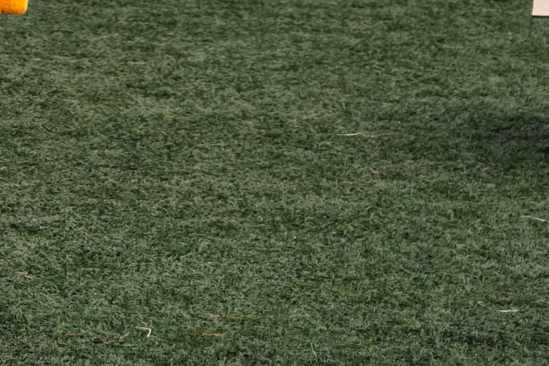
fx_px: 4408
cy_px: -340
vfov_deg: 4.7
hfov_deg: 6.6
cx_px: -1033
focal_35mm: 289
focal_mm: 45
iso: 100
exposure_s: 1/800
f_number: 2.8
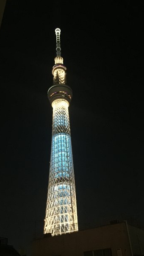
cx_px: 68
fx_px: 217
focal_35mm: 32
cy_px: 128
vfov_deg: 61.0
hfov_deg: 36.7
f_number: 2.2
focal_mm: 4.15
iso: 320
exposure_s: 1/4
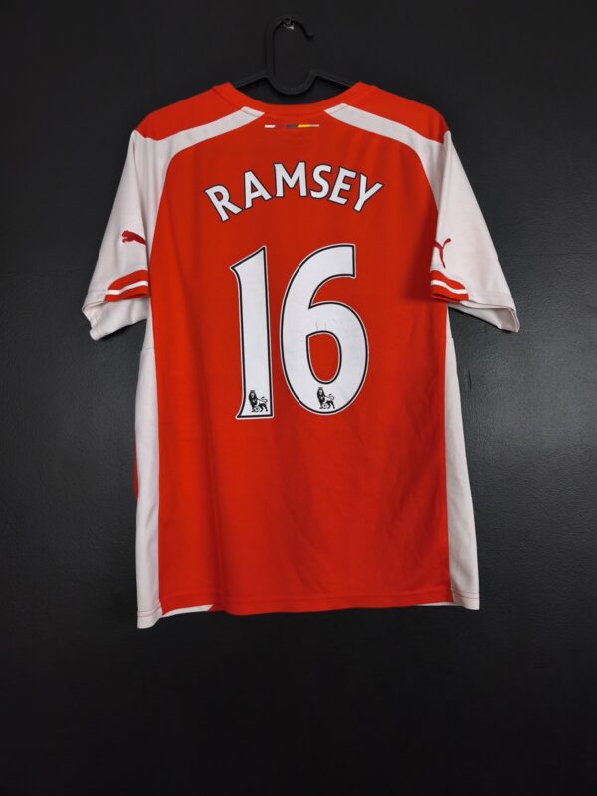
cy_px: 398
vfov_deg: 73.9
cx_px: 298
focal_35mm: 23
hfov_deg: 58.9
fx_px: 529
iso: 500
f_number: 1.6
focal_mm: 6.57
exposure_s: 1/125
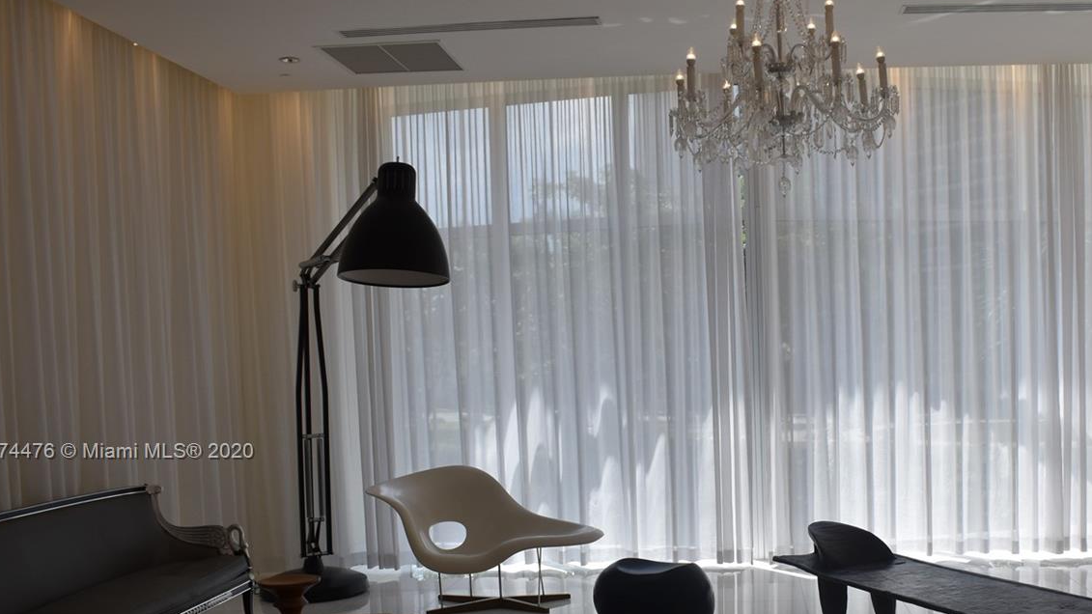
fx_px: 1158
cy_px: 453
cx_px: 717
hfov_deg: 49.7
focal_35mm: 40
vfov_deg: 29.3
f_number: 6.3
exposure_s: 1/250
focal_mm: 18
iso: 200
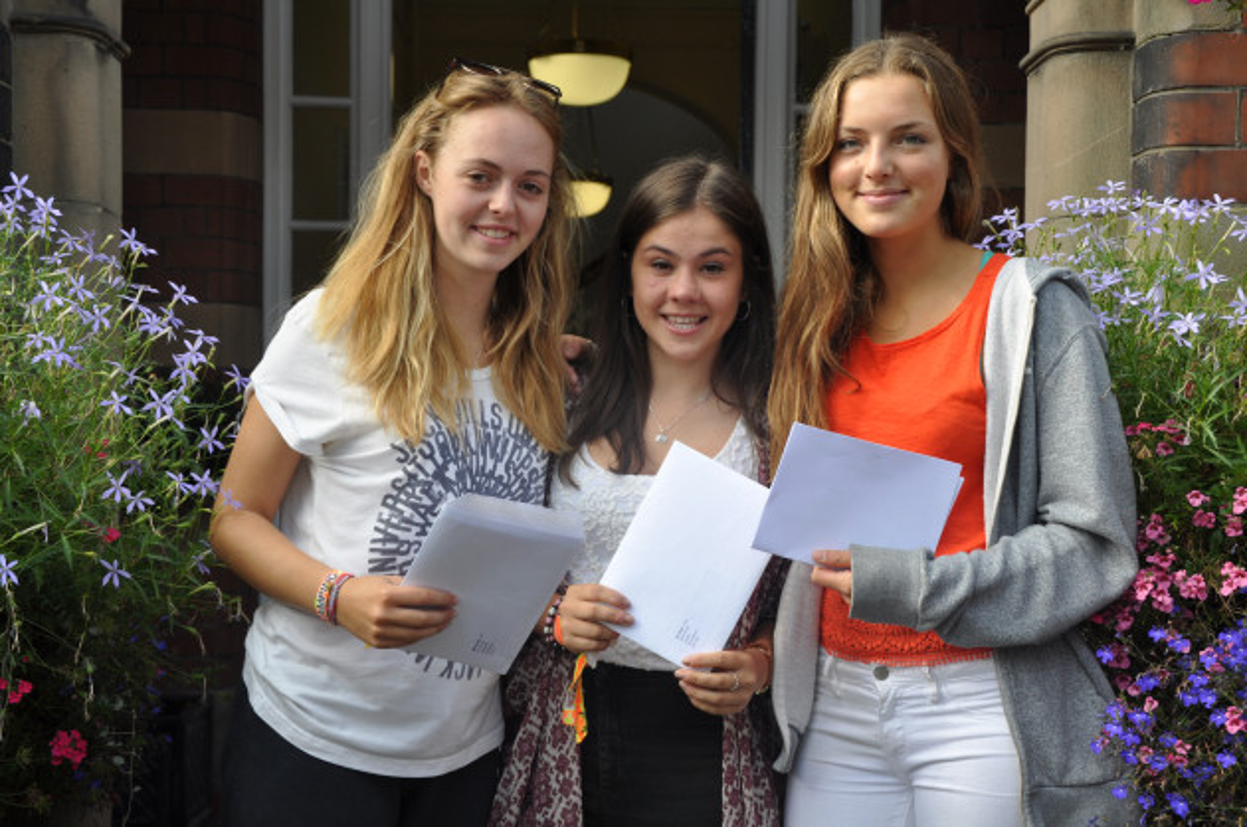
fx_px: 1764
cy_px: 414
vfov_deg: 26.4
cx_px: 624
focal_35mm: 51
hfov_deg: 38.9
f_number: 7.1
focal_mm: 34
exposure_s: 1/200
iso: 200
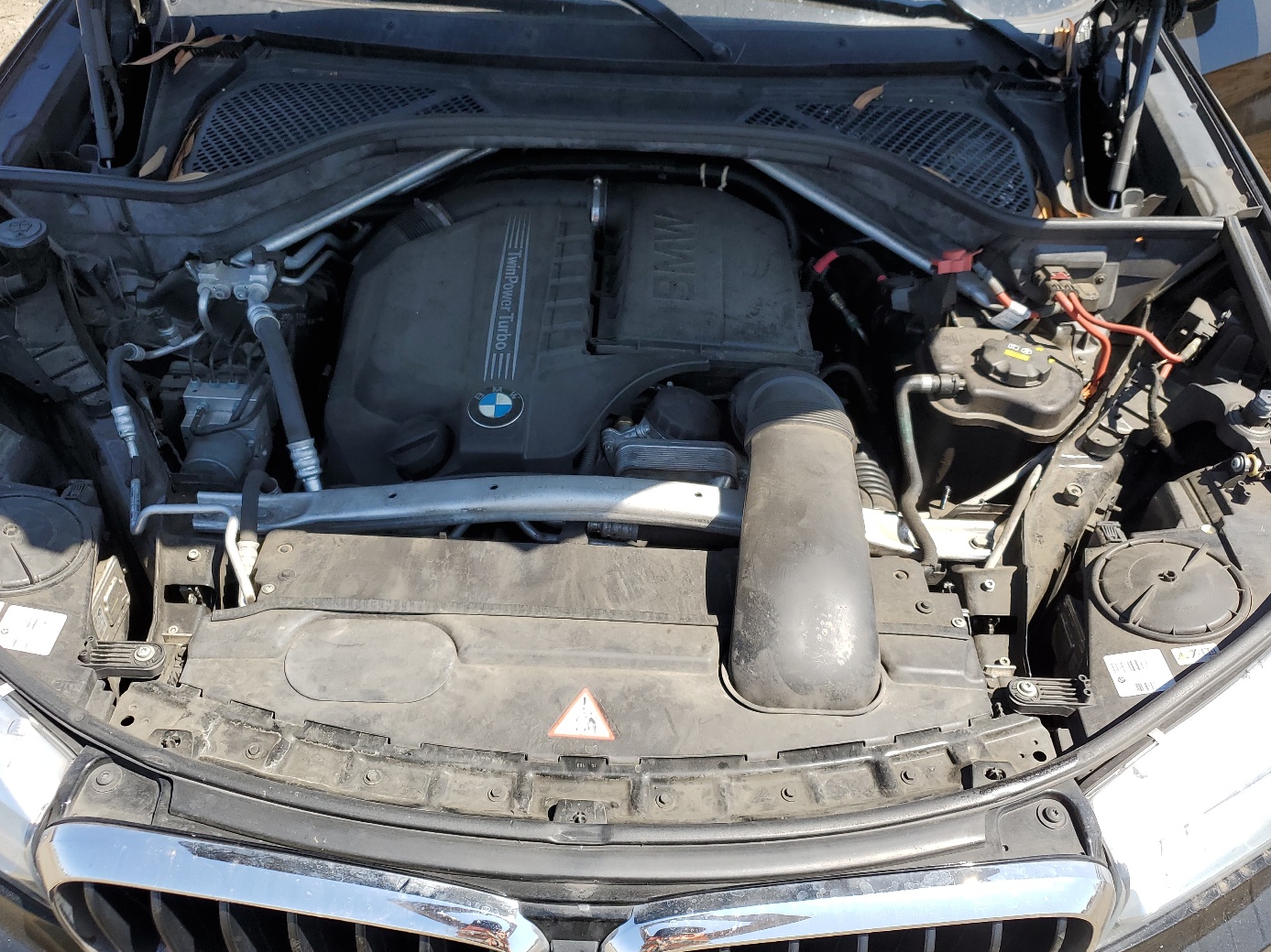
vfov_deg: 46.8
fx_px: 1101
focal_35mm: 30
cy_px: 442
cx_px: 598
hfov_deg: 59.9
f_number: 1.5
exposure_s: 1/1250
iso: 50
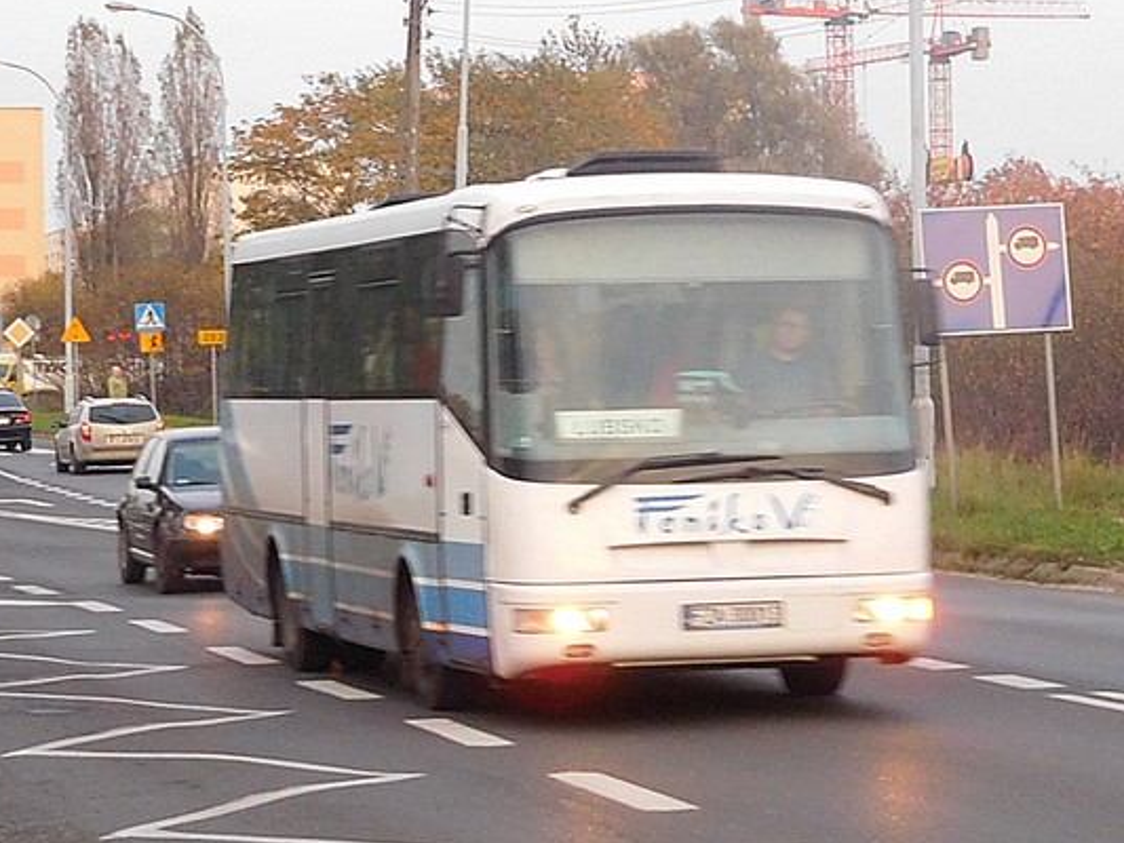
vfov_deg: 9.8
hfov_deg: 13.0
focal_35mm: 152
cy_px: 277
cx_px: 728
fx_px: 4937
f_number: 4.7
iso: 400
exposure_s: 1/80
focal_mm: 16.1
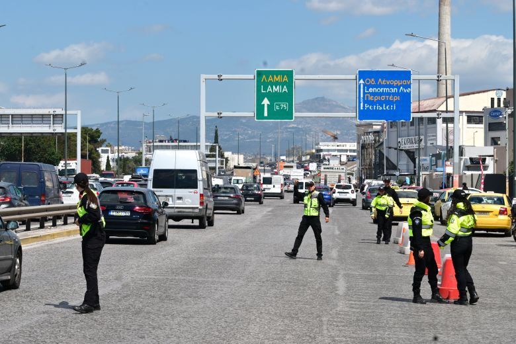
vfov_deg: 11.9
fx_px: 1648
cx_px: 258
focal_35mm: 115
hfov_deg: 17.8
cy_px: 172
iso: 320
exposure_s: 1/400
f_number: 13
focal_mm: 77
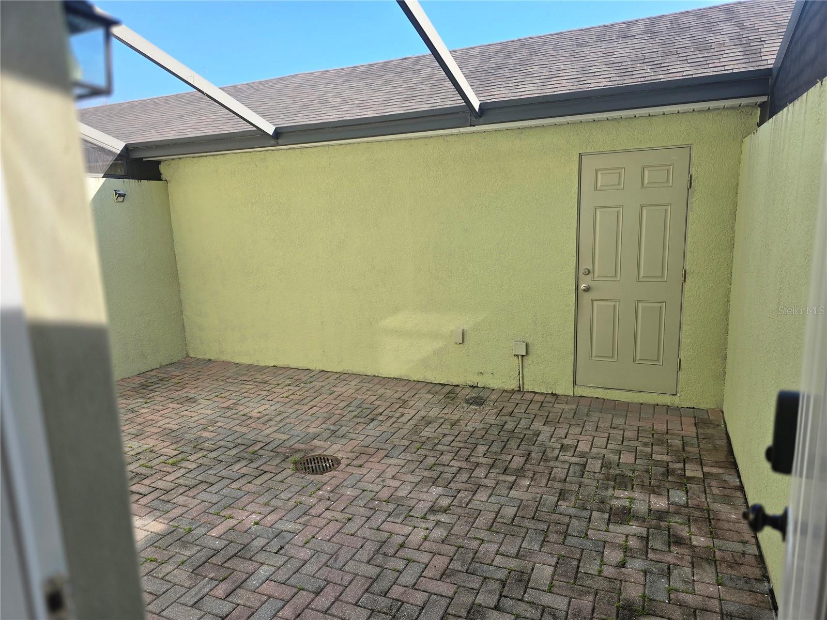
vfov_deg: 58.9
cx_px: 414
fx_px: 549
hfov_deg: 73.9
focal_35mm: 23
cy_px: 310
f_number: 1.7
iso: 12
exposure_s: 1/177
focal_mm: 6.3
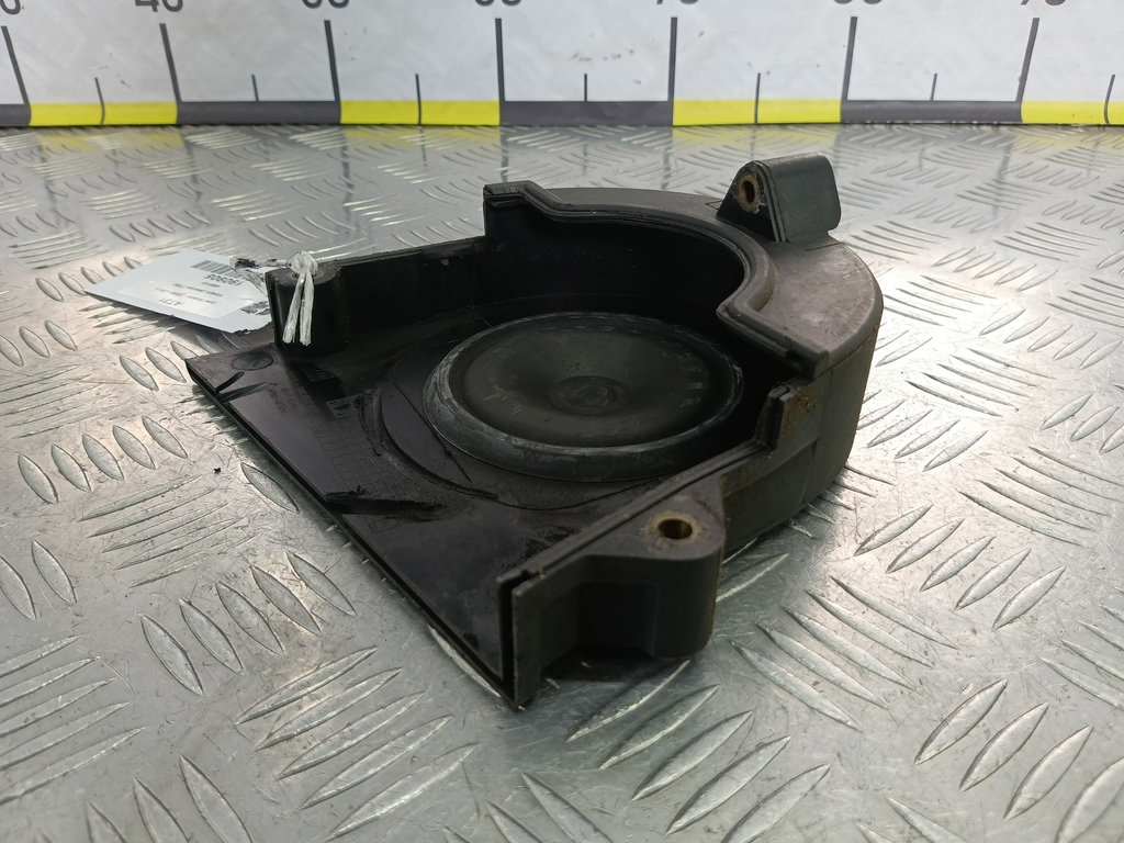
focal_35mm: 27
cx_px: 562
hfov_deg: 65.3
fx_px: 877
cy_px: 422
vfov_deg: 51.4
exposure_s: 1/50
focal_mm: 4.11
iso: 88
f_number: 1.6
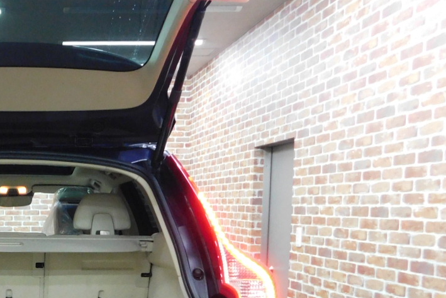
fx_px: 669
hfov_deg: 33.7
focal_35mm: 54
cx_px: -1
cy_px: 281
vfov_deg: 24.2
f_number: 3
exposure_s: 1/20
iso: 400
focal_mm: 4
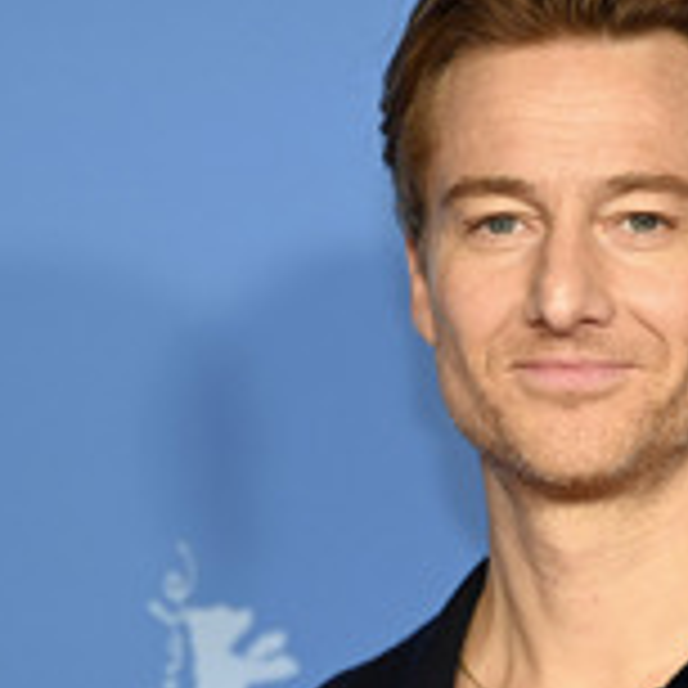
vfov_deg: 9.3
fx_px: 4227
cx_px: 533
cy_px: 517
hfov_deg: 9.3
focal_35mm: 188
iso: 320
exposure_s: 1/160
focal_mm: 75
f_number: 2.8
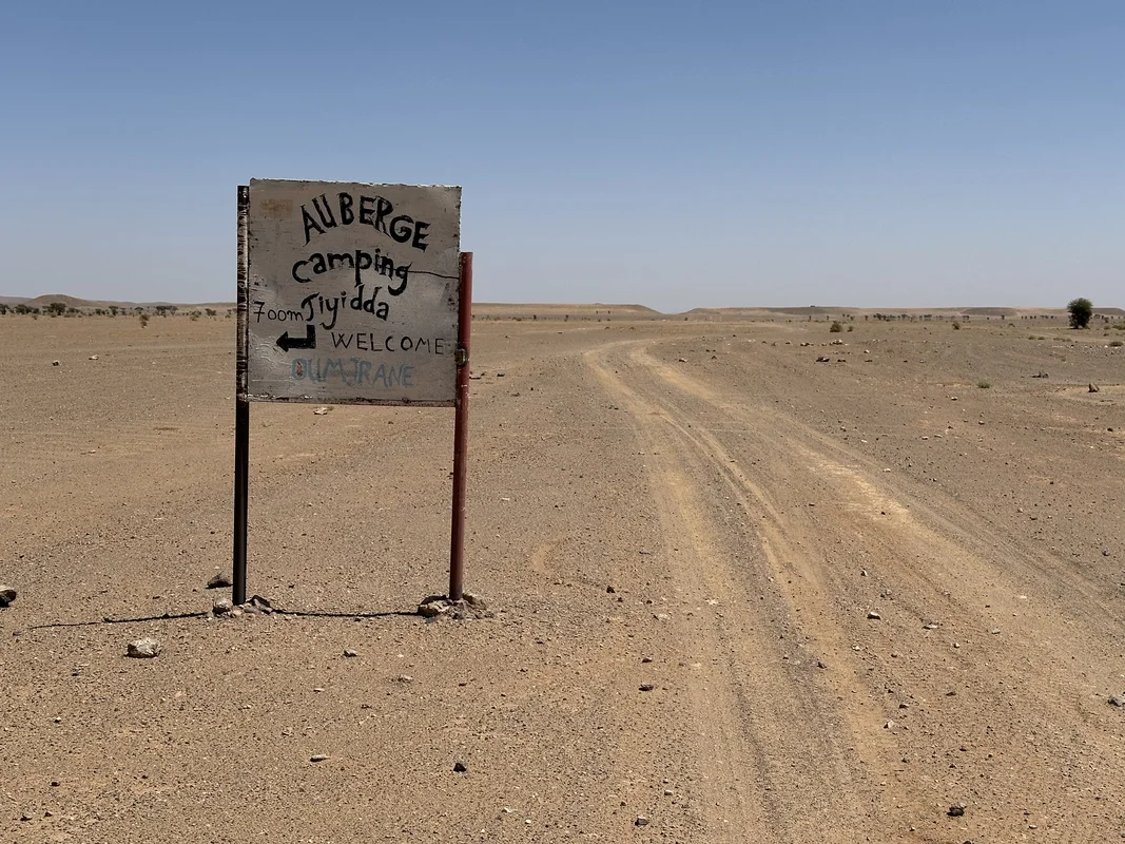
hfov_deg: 39.7
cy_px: 422
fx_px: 1560
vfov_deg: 30.3
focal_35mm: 48
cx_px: 562
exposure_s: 1/8197
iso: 64
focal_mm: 6.86
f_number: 1.78
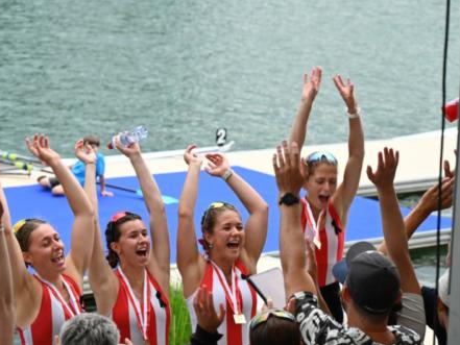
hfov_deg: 16.4
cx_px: 227
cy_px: 173
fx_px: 1595
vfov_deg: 12.4
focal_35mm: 120
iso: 280
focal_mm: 110
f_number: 6.3
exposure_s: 1/250
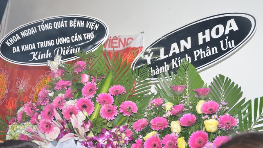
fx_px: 387
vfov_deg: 21.6
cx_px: 131
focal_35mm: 56
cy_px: 71
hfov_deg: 37.5
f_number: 4.5
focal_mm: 35
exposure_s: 1/60
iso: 640
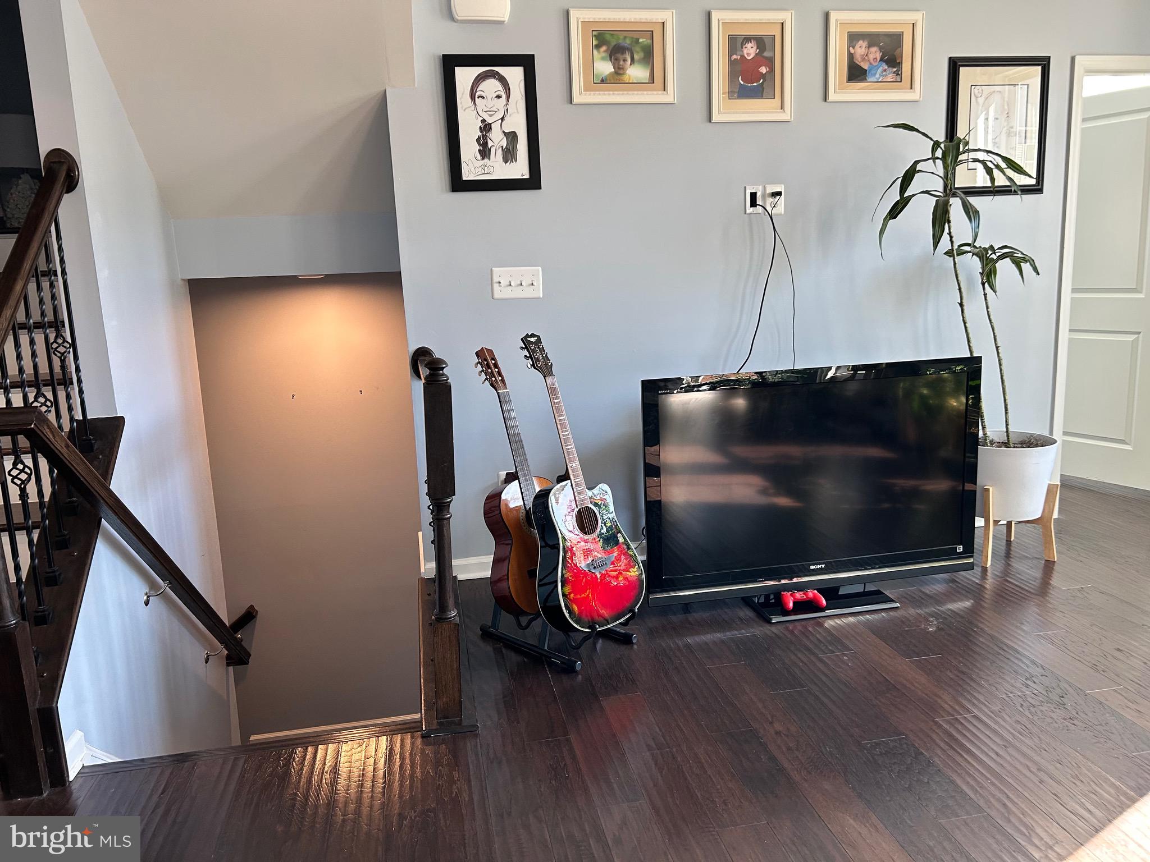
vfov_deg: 53.1
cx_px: 575
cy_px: 431
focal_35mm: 26
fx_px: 864
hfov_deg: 67.3
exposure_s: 1/120
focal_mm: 5.7
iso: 125
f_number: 1.5
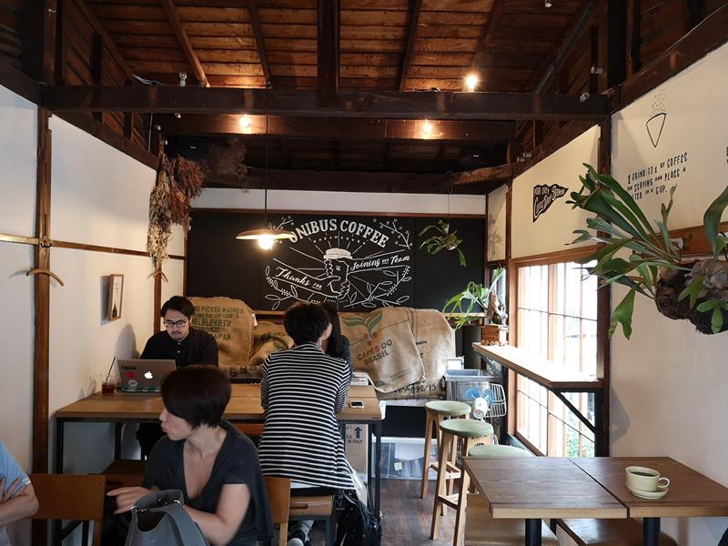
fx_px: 568
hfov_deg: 65.3
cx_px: 364
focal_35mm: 27
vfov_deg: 51.4
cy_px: 273
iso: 320
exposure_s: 1/33.3
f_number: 1.8
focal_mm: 3.95
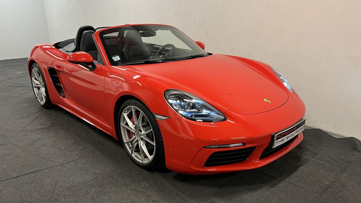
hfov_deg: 66.1
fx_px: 278
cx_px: 181
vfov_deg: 40.0
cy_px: 122
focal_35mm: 29
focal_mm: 5.7
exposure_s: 1/50
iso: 200
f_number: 1.5
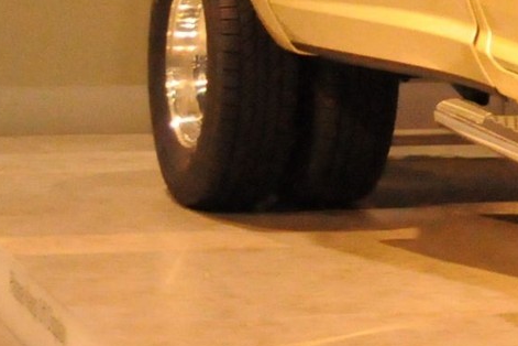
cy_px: -90
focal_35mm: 207
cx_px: 1158
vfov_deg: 6.6
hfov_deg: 9.1
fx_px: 2978
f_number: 4.2
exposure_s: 1/160
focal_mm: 26
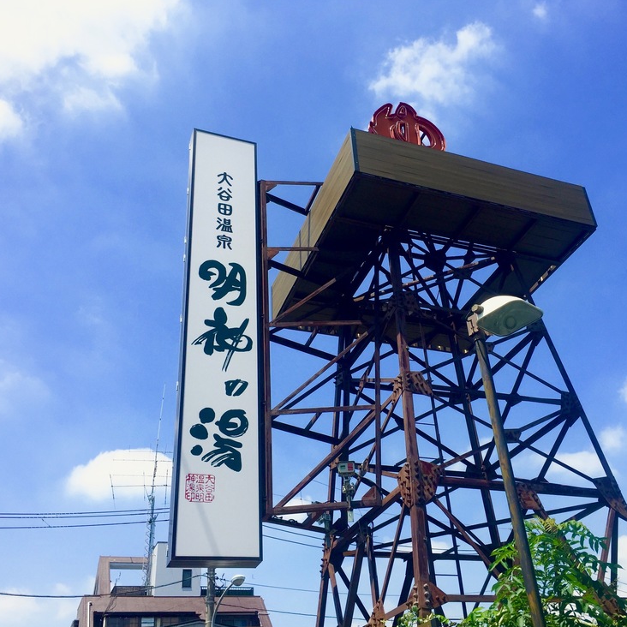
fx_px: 717
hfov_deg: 47.0
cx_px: 367
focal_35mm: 35
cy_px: 319
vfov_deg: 47.2
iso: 32
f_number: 2.2
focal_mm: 4.15
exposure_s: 1/1799
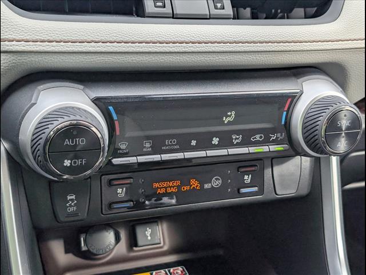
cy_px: 138
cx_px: 183
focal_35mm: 49
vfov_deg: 29.7
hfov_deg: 38.9
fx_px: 518
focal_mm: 6.9
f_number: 1.68
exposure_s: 1/192
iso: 31
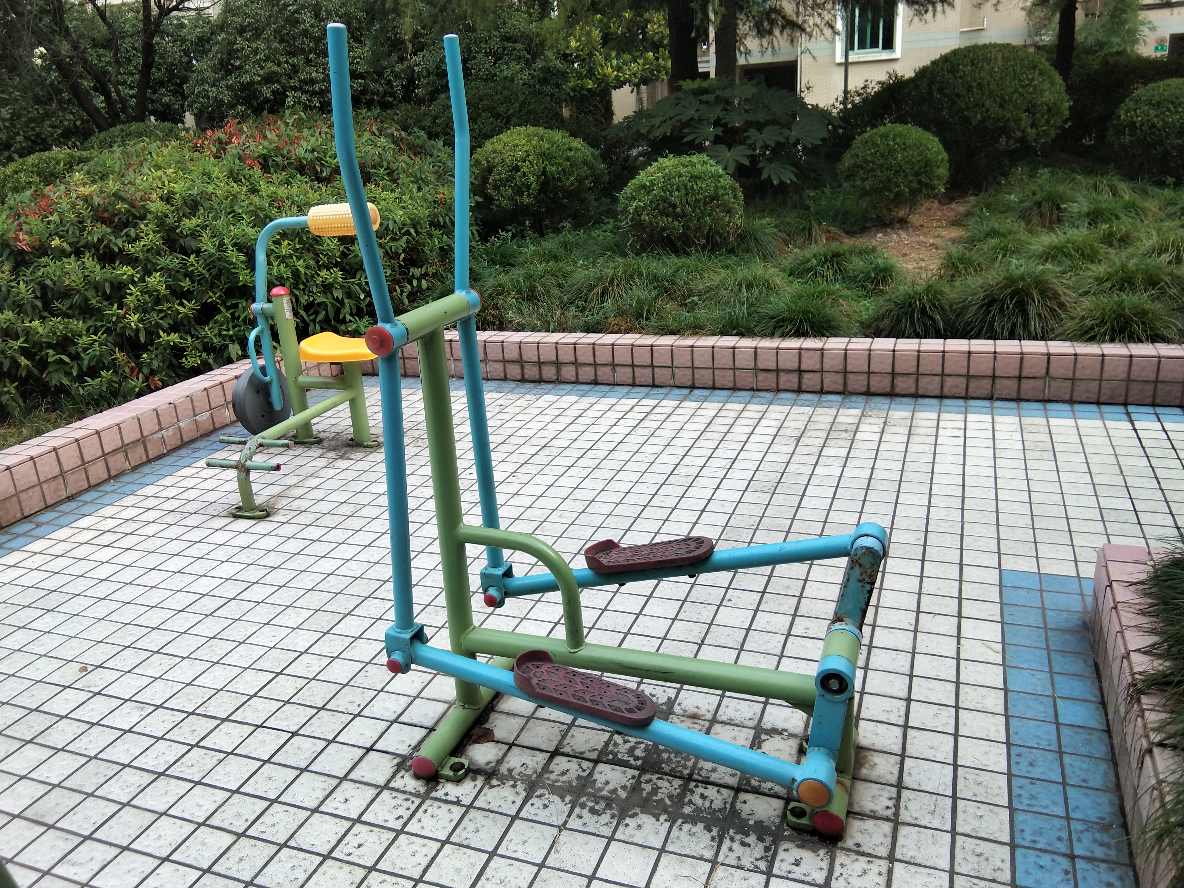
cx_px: 592
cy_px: 444
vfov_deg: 45.4
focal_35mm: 31
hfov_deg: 58.4
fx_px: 1060
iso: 50
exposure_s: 1/128
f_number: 2.2
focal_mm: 3.69
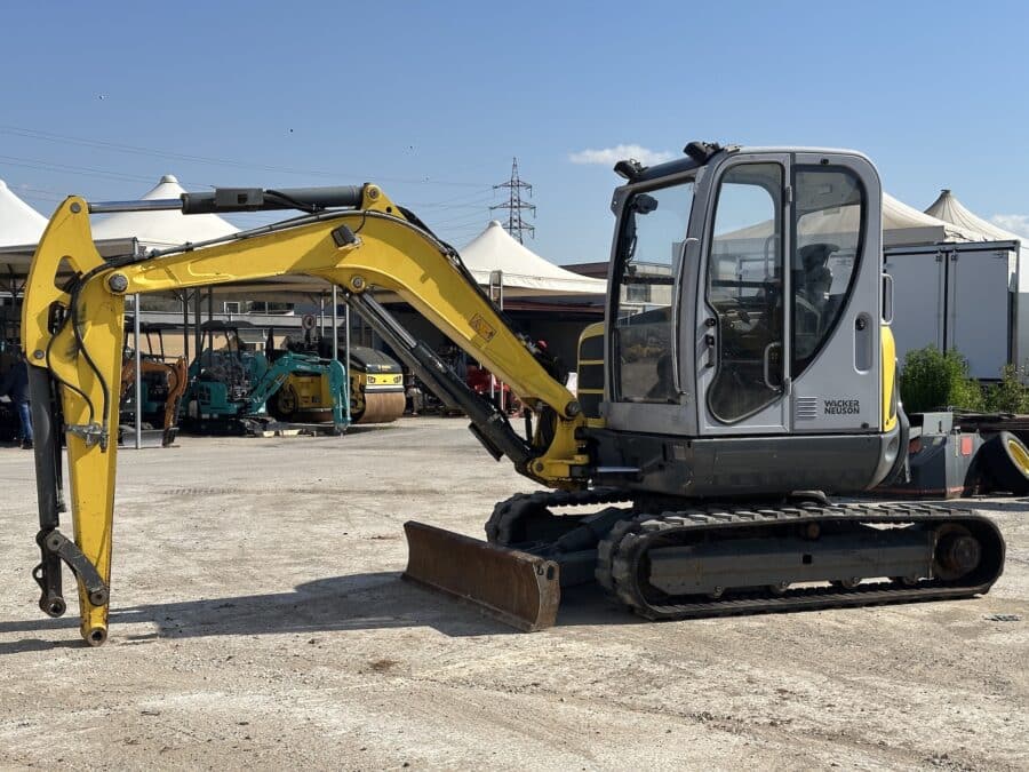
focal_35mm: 48
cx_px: 514
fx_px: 1427
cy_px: 386
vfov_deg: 30.3
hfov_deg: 39.7
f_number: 1.78
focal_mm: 6.86
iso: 64
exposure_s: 1/5000
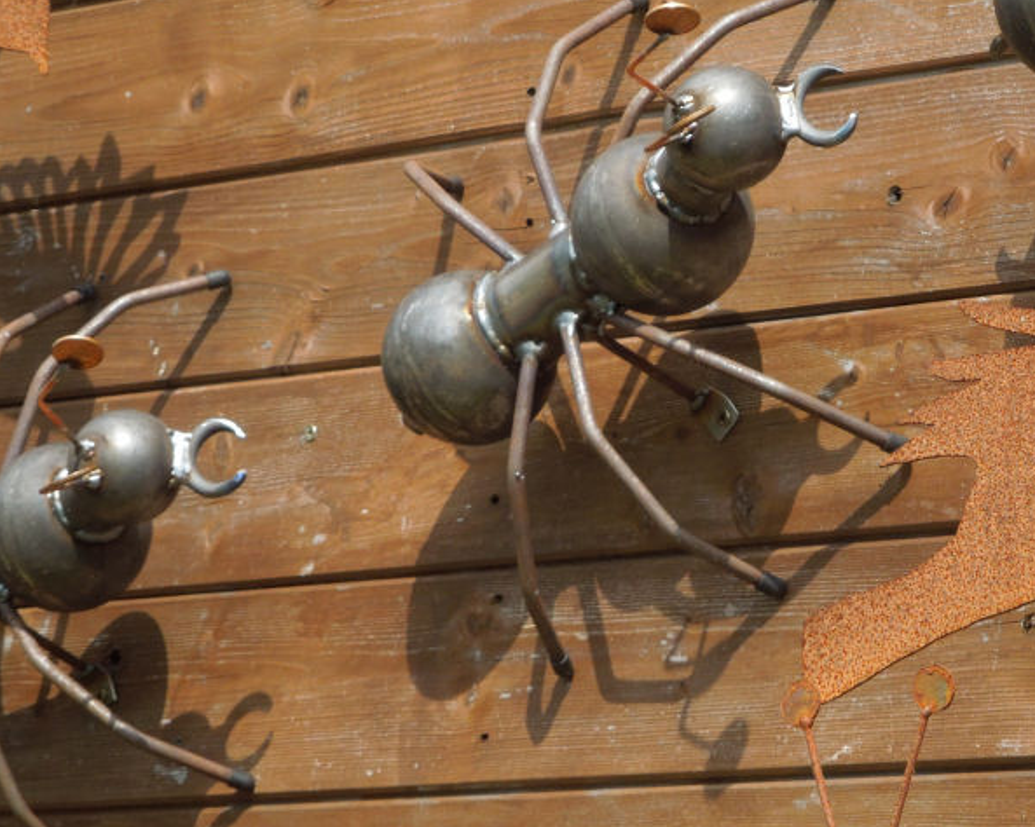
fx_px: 6094
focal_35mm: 199
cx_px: 583
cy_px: 347
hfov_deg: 9.7
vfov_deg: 7.8
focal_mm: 27.2
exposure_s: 1/320
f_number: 9.8
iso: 400
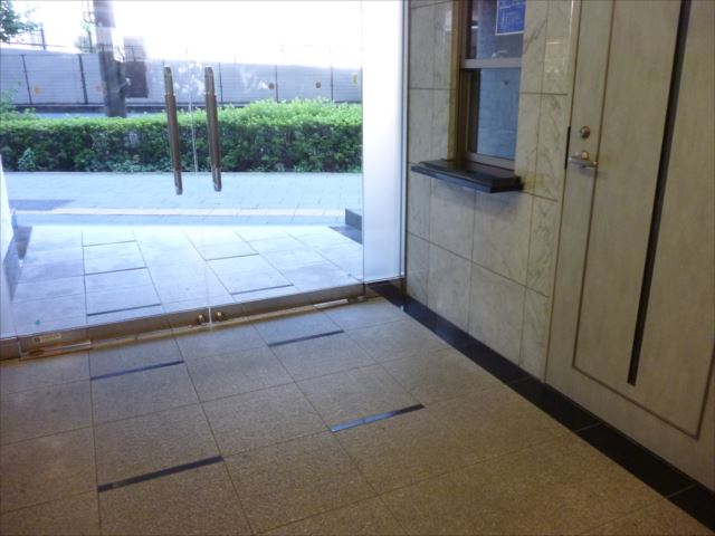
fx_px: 578
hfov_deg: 63.4
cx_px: 358
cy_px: 268
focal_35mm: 28
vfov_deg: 49.7
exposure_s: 1/60
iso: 400
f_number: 3.1
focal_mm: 5
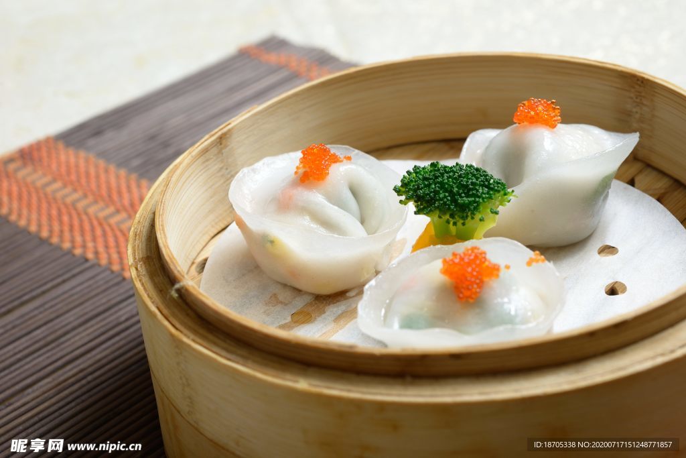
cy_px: 229
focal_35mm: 60
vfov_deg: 22.6
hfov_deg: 33.4
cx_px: 343
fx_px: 1143
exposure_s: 1/160
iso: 250
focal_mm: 60
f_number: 11
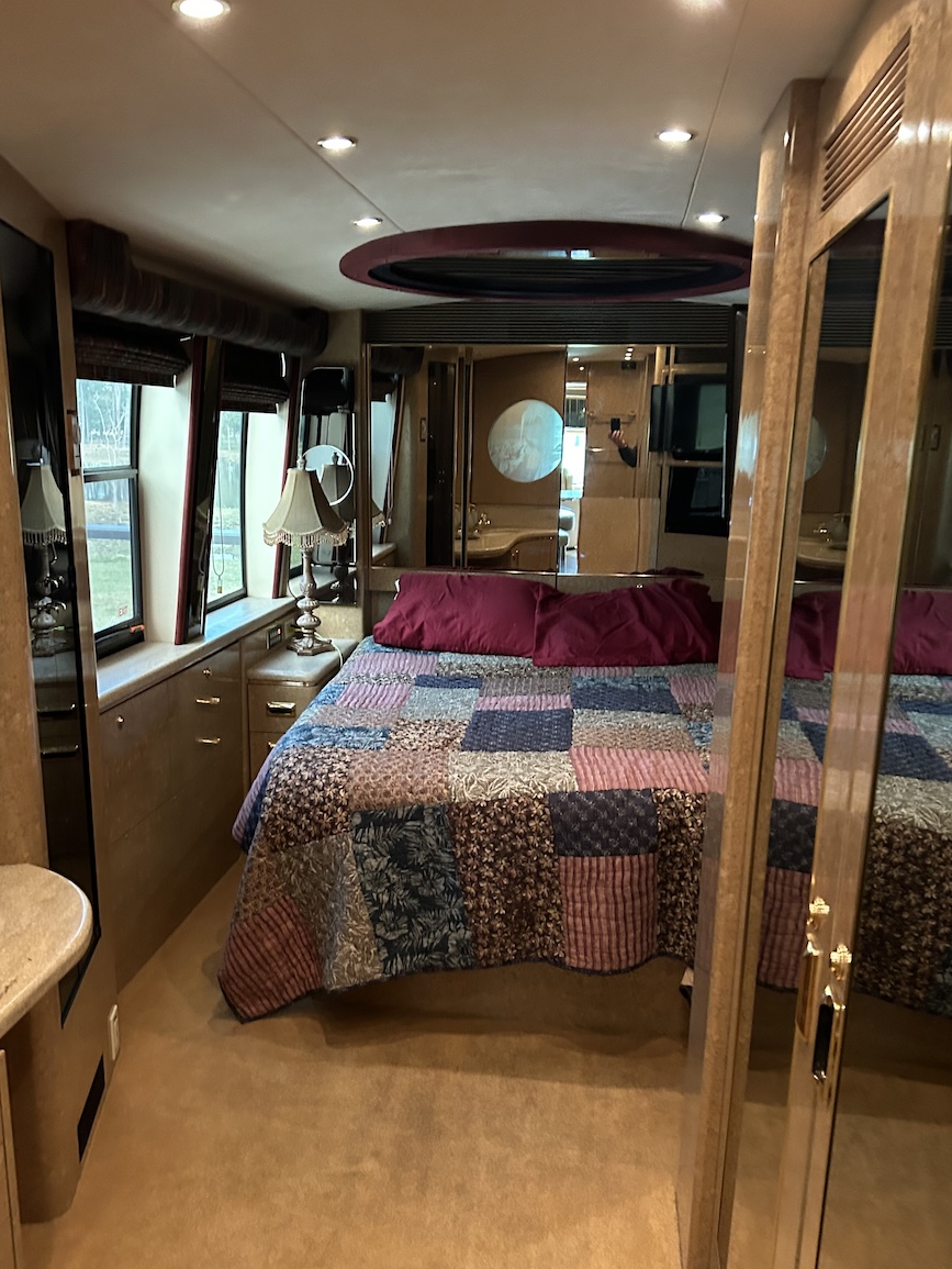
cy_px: 726
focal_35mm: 30
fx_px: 1099
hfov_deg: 46.8
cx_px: 440
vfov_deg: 59.7
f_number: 1.5
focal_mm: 5.7
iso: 640
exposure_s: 1/38
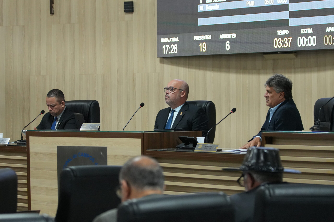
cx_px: 167
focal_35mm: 105
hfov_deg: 19.5
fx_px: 974
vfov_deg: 13.0
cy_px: 111
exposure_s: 1/160
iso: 3200
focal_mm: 70
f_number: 2.8
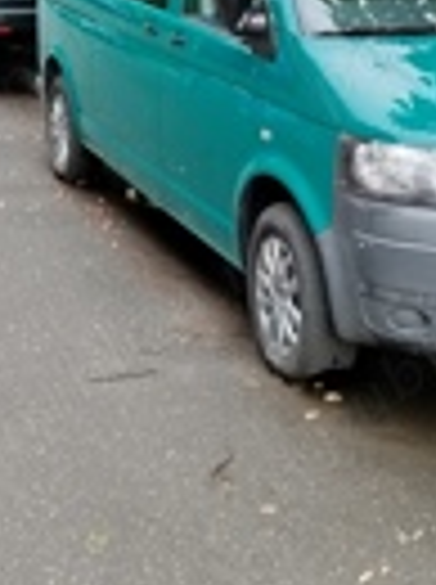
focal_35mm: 74
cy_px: 72
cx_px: 297
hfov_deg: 19.8
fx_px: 1247
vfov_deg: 25.6
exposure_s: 1/100
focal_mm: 5.31
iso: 80
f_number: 1.7
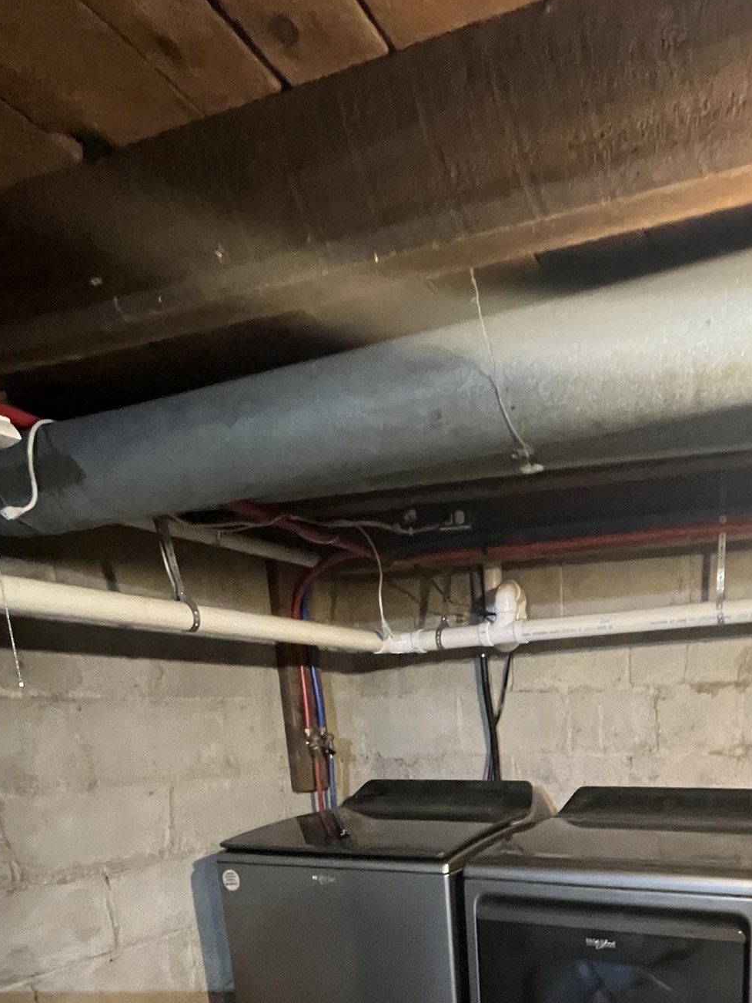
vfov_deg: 63.3
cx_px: 599
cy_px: 880
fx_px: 666
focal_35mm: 23
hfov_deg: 54.9
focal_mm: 1.57
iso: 800
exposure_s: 1/40
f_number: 1.8
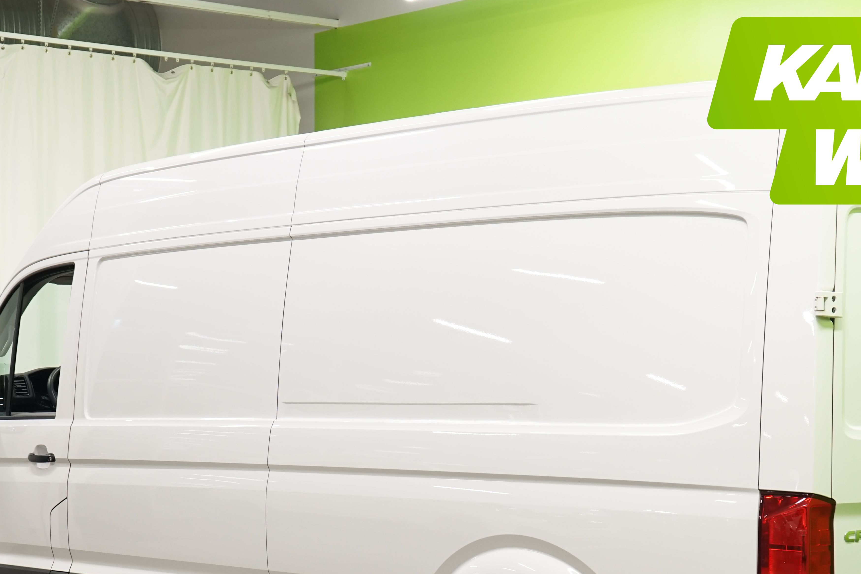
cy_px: 454
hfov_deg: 26.3
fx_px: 1842
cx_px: 494
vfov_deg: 17.6
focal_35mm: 77
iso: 800
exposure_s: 1/50
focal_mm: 45
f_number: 5
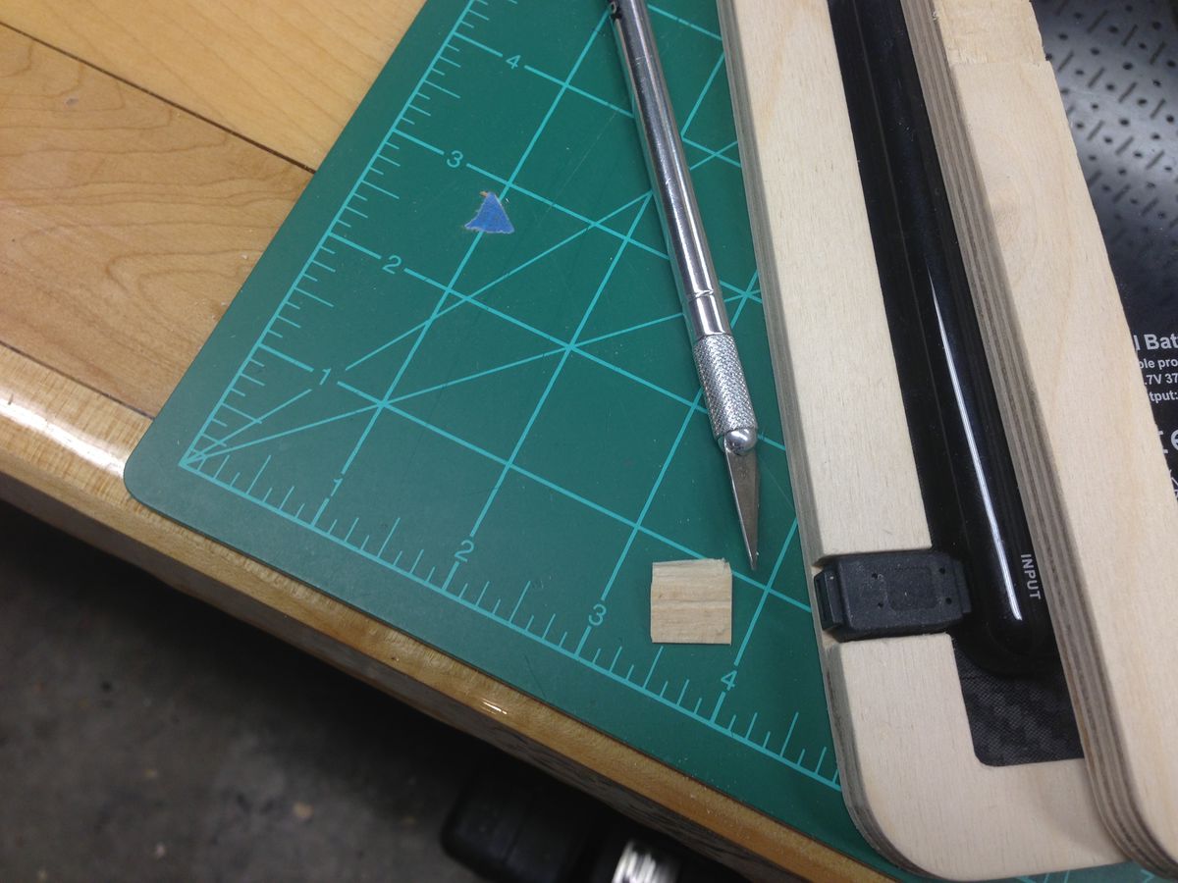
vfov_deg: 42.9
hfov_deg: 55.4
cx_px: 589
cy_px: 442
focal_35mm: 33
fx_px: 1123
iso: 50
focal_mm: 4.13
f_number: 2.4
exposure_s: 1/40
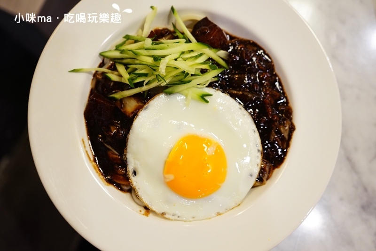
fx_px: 365
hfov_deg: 54.4
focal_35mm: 35
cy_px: 126
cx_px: 188
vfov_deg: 37.8
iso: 1600
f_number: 4
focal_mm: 35
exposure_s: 1/60
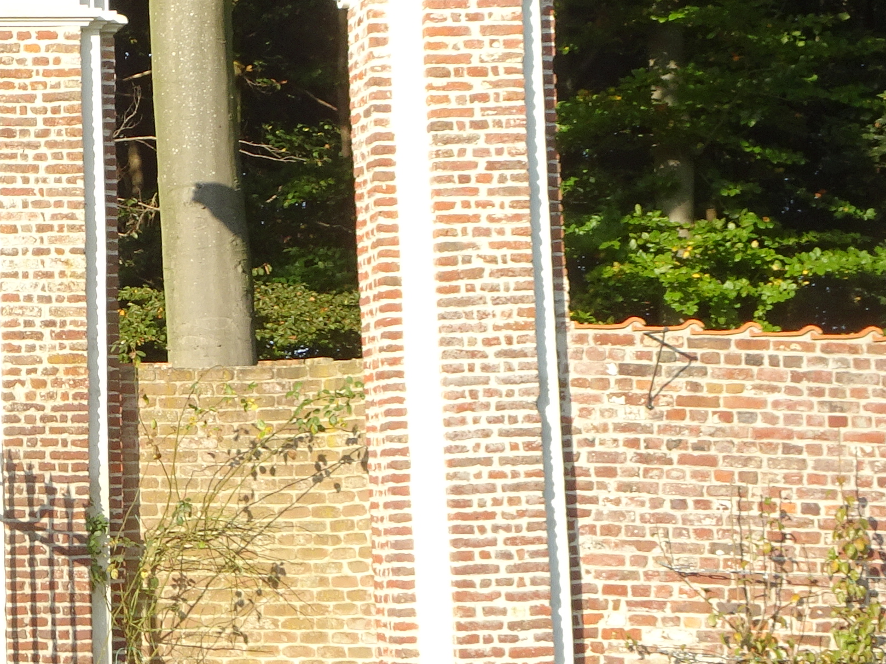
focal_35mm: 121
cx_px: -271
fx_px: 3097
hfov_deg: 15.5
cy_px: 125
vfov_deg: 12.2
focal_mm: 6.8
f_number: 4
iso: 80
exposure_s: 1/320
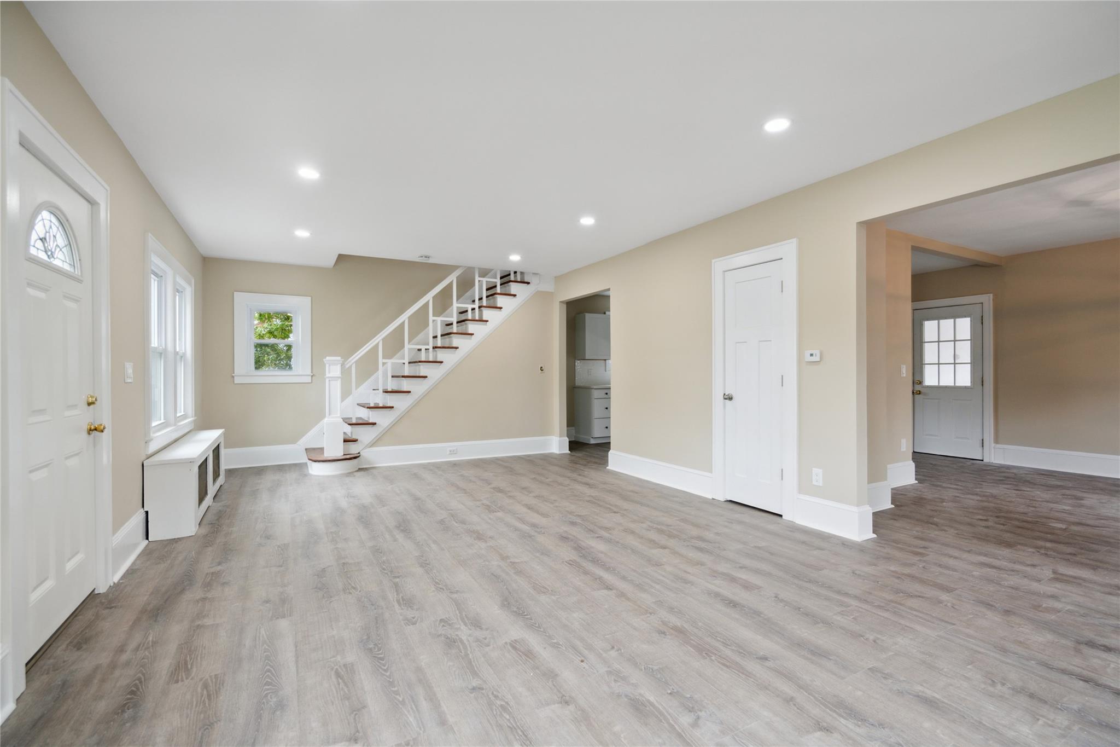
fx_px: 498
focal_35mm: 16
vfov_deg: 73.7
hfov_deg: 96.7
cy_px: 374
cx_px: 560
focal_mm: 16
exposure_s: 1/80
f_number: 5.6
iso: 400
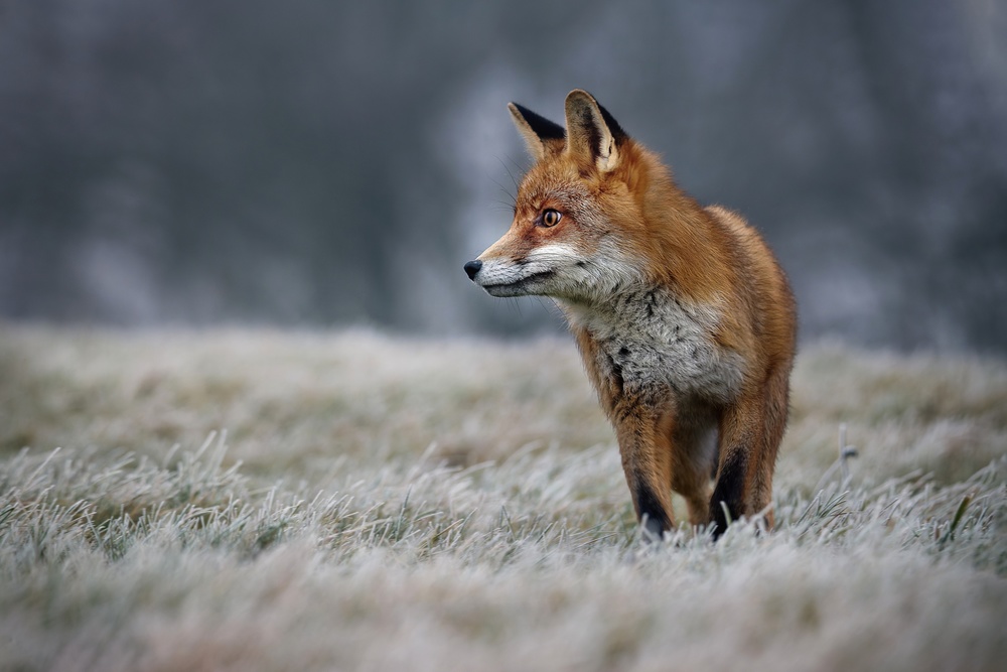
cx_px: 504
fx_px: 8952
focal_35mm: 320
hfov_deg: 6.4
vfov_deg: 4.3
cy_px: 336
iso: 800
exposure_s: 1/320
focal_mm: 320
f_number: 6.3
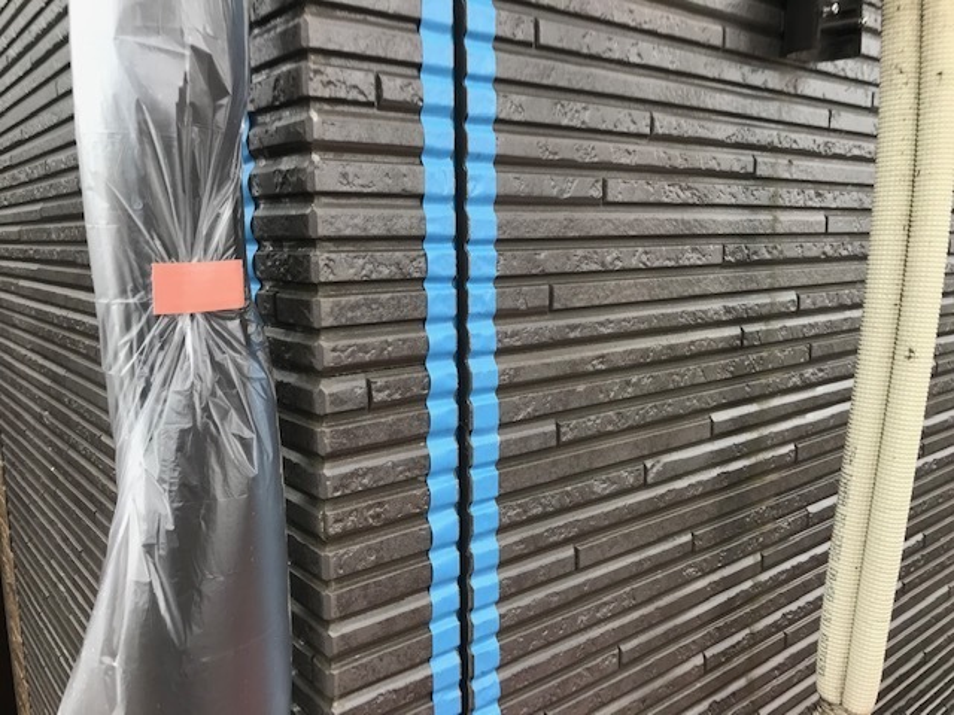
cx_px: 477
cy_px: 358
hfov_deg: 63.4
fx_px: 772
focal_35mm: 28
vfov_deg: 49.7
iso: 25
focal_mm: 3.99
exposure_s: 1/120
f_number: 1.8
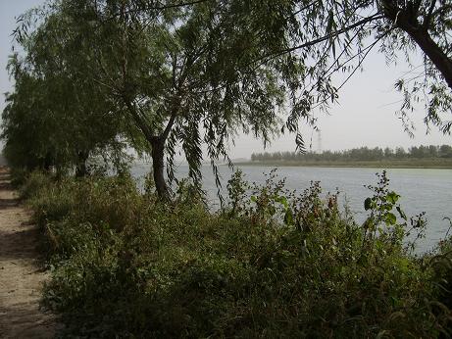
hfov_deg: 52.6
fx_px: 457
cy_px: 170
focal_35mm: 35
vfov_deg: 40.7
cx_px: 226
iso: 50
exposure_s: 1/438
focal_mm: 5.8
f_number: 7.1
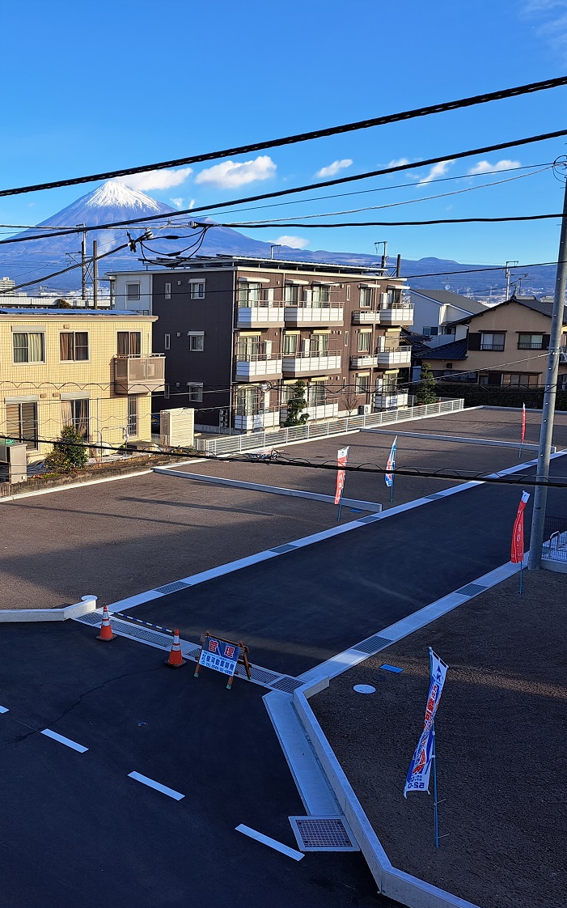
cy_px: 454
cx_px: 148
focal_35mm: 34
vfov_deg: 56.7
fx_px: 841
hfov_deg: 36.5
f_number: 1.8
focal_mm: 5.23
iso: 50
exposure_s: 1/1001
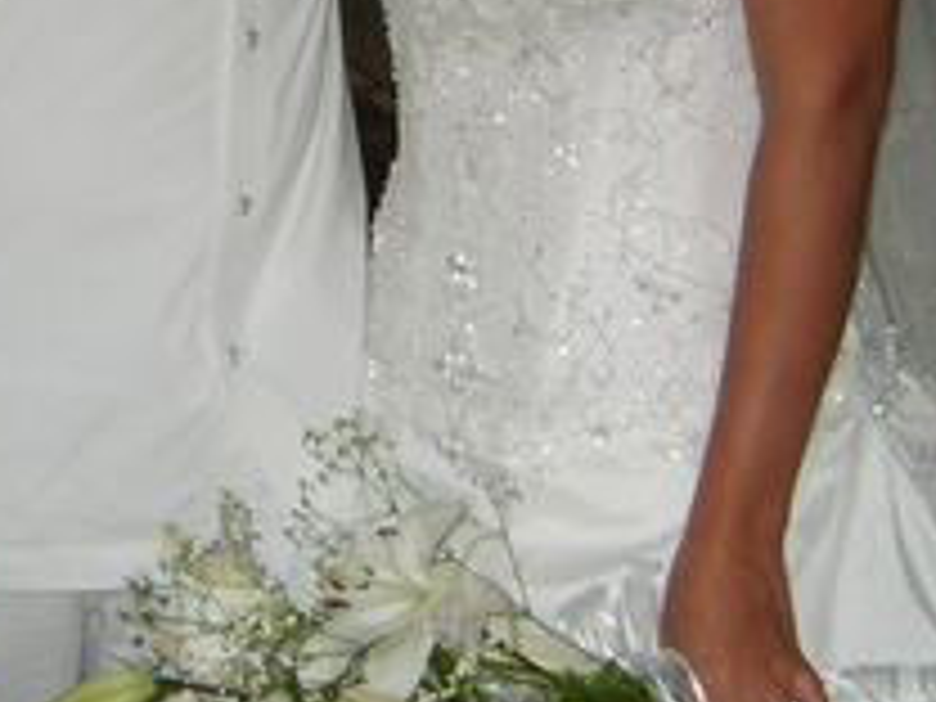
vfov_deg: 16.3
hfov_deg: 22.8
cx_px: 441
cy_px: -180
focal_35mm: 86
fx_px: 2325
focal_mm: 4.7
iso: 100
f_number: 2.8
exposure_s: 1/30
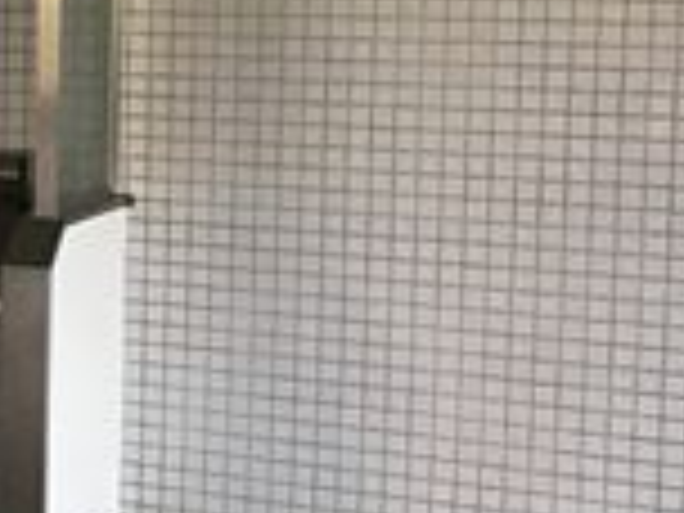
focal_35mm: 118
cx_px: -652
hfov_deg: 14.2
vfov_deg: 12.5
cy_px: 144
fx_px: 2332
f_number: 1.8
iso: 40
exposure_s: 1/25
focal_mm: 3.99
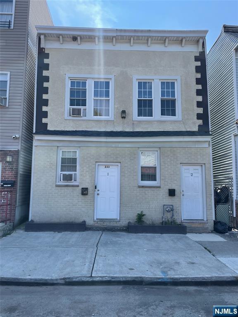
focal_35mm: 26
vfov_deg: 67.3
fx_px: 238
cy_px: 158
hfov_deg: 53.1
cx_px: 119
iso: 32
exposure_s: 1/1595
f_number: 1.6
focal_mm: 4.2
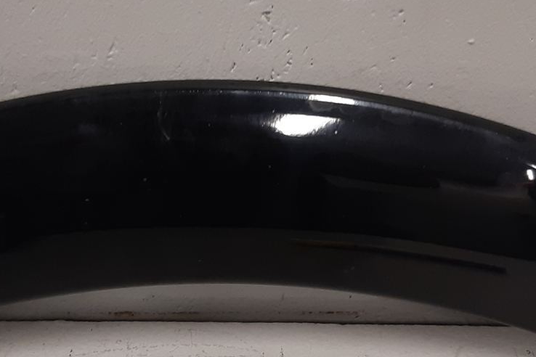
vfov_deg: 18.2
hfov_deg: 26.9
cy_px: 206
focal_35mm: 75
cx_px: 215
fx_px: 1117
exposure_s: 1/50
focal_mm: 3.93
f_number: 1.7
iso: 125
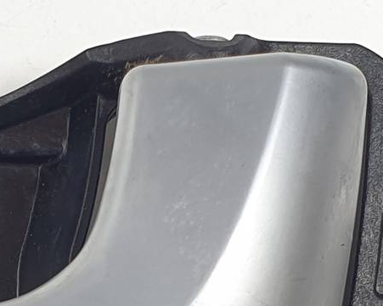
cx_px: 8
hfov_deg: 22.7
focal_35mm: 81
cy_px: 321
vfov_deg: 18.4
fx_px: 918
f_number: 2.4
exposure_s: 1/103
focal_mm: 4.3
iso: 50
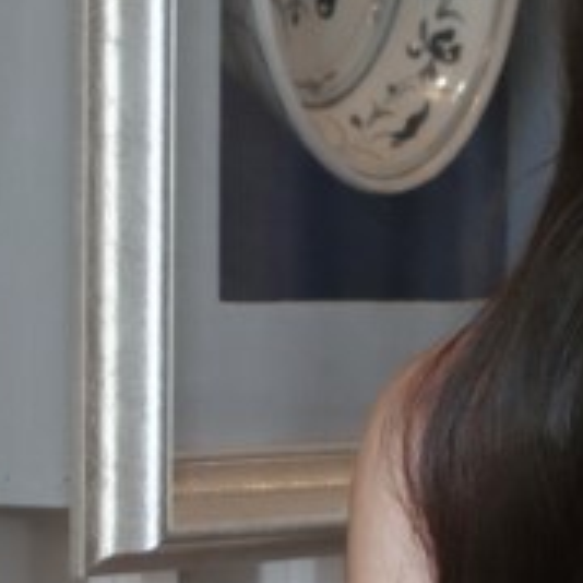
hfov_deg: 4.7
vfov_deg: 4.7
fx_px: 7069
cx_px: 1150
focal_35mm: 371
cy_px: 855
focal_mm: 31.9
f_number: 2.8
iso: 500
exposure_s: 1/100
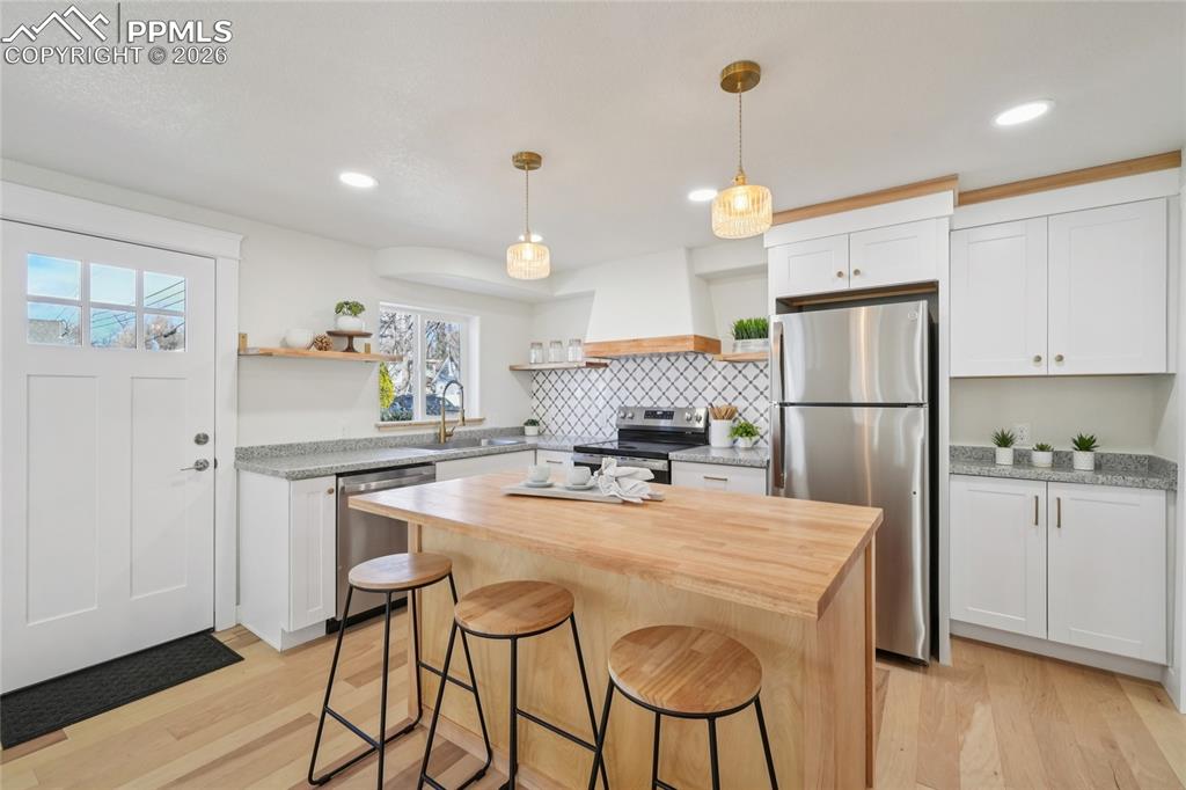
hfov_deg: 100.4
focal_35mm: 15
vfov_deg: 77.3
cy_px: 395
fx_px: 494
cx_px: 593
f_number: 8
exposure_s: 1/60
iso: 800
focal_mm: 10
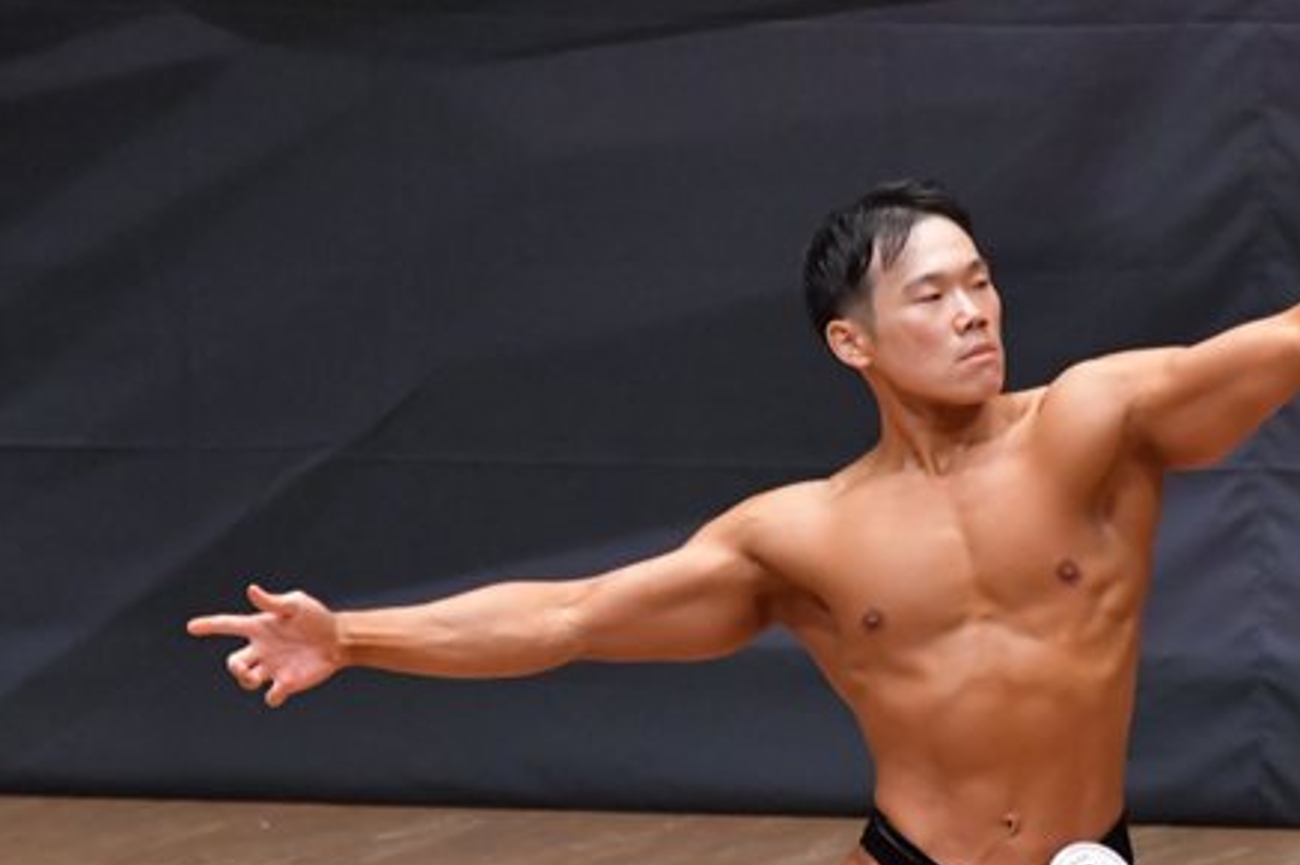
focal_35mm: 612
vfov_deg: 2.2
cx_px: 936
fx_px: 22090
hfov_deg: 3.4
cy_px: 672
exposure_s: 1/400
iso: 6400
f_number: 5.6
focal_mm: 230
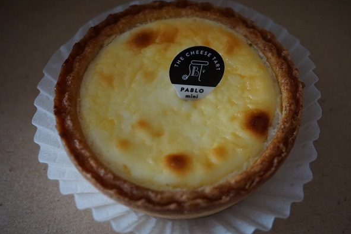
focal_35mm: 55
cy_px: 116
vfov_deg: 24.6
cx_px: 178
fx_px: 536
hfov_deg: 36.2
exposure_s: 1/60
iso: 3200
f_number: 5.6
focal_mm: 36
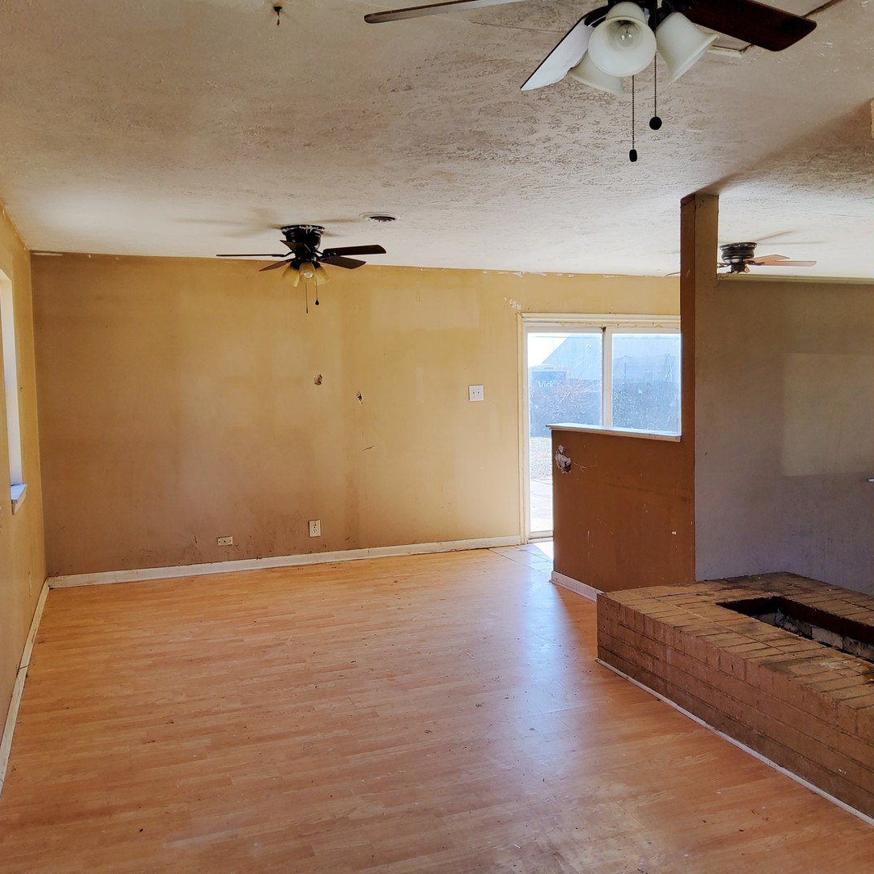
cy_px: 434
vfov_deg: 52.5
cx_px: 476
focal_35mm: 31
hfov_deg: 52.5
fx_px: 886
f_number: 2
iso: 50
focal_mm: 3.08
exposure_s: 1/120
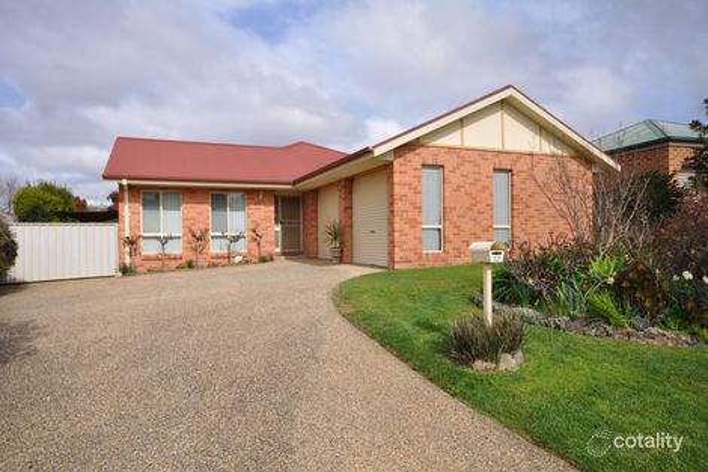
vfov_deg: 56.1
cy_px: 236
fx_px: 442
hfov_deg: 77.3
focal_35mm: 22
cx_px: 354
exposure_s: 1/400
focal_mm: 15
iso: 200
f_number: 10
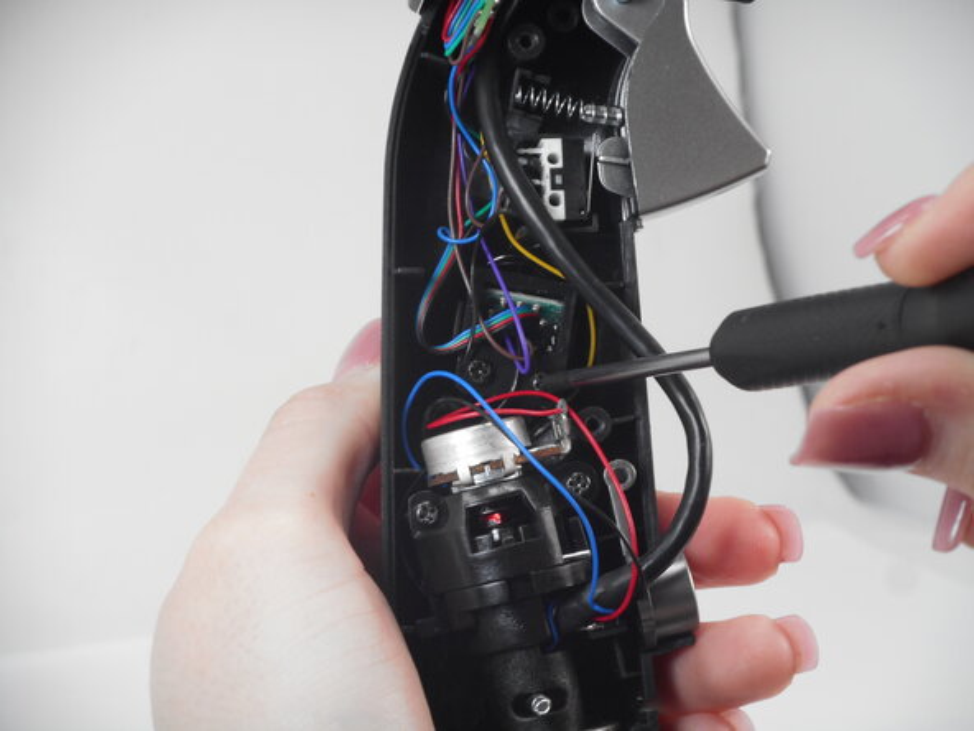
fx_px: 3770
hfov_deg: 14.7
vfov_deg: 11.1
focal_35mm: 134
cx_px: 487
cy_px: 366
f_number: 6.1
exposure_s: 1/60
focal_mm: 23.9
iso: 200
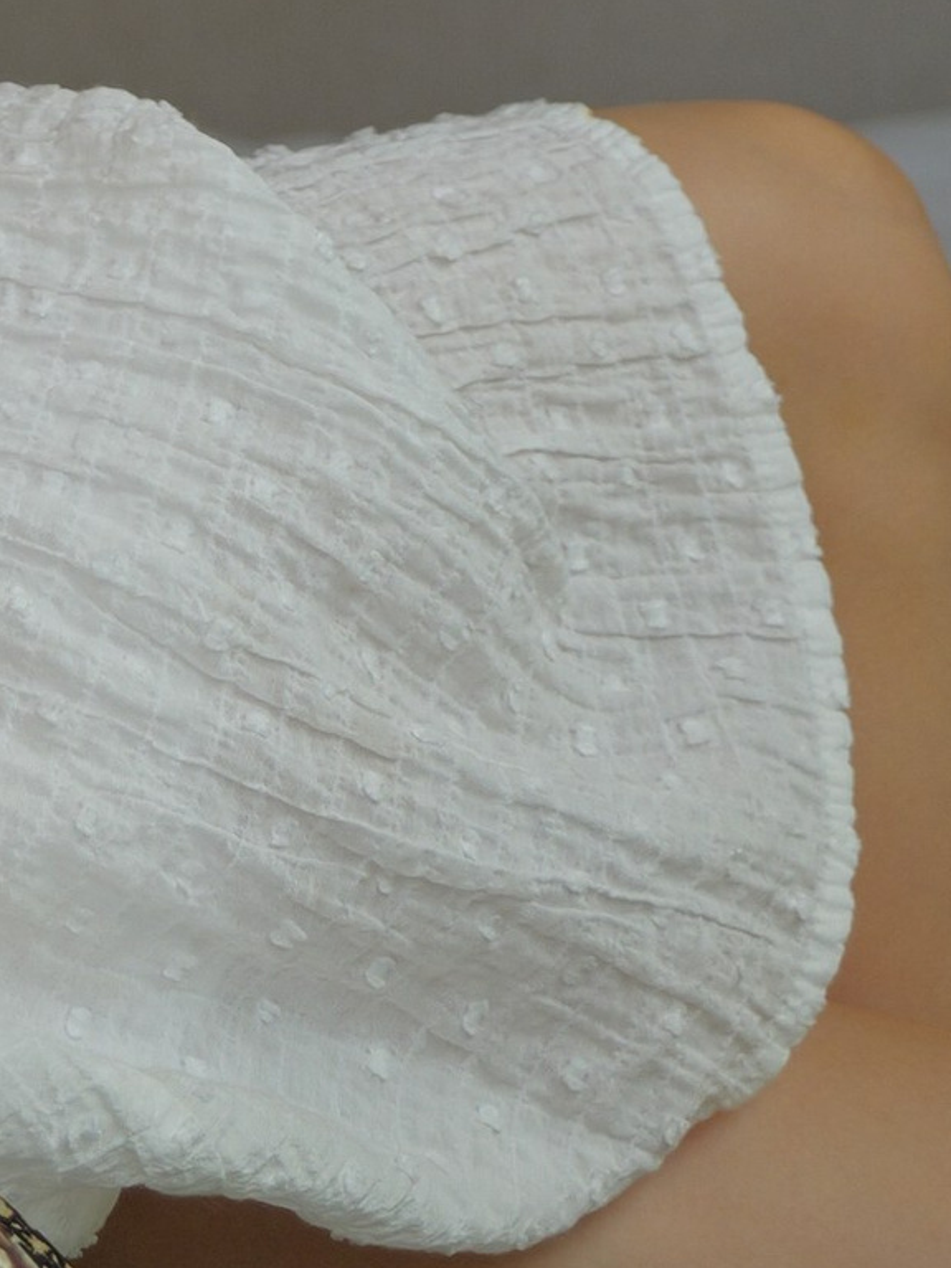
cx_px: -687
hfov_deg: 7.2
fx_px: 7399
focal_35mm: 202
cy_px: -802
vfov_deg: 9.4
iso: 500
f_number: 5.5
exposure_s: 1/500
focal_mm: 42
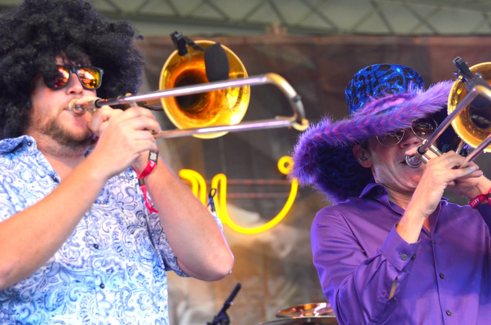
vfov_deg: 9.3
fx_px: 2001
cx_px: 246
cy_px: 162
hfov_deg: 14.0
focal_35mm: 147
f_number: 4.5
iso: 800
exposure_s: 1/800
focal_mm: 98
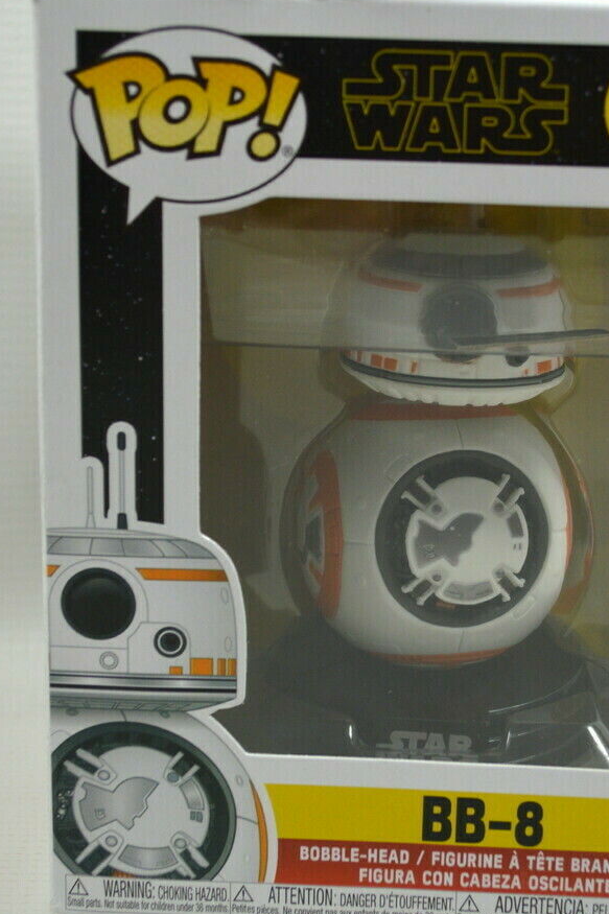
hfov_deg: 17.7
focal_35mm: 77
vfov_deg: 26.4
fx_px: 1948
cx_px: 403
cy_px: 419
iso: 400
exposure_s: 1/125
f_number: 5.6
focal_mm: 35
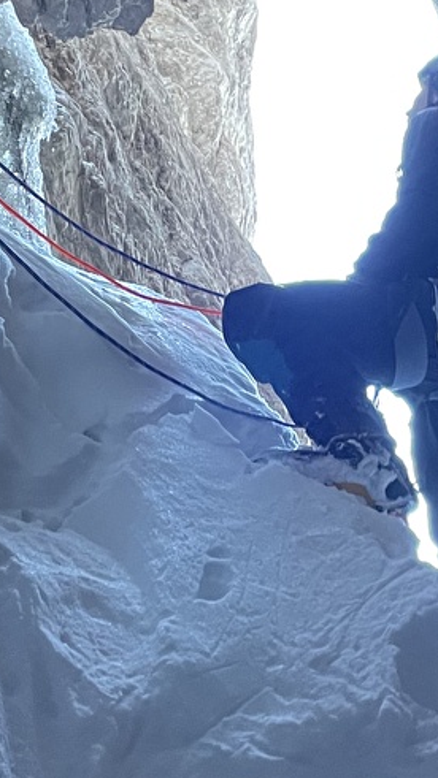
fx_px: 1549
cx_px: 283
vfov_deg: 28.2
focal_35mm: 75
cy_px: 334
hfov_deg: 16.1
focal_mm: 4.2
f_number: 1.6
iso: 500
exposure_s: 1/55
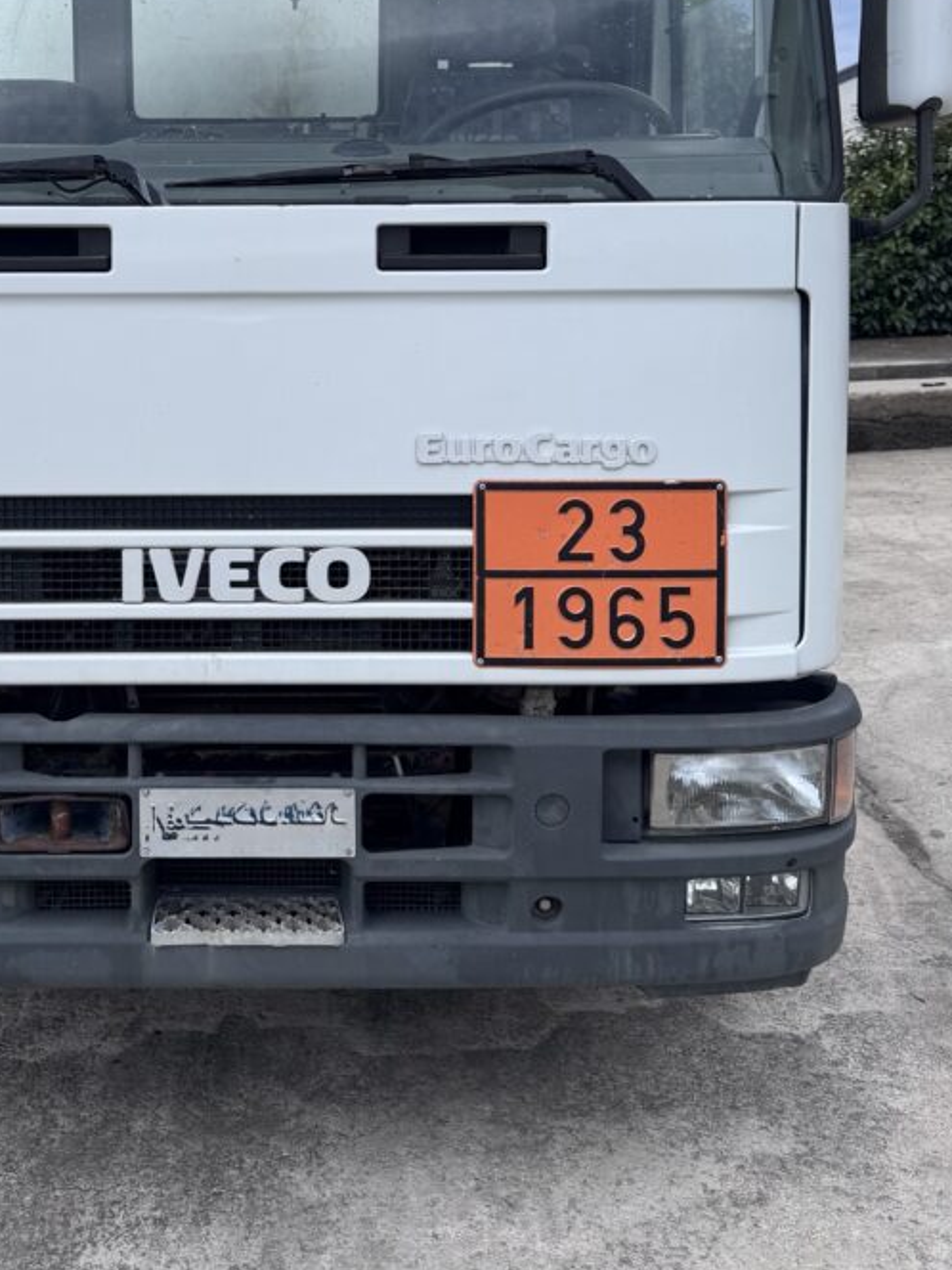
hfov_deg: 37.9
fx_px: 1357
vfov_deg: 48.5
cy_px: 340
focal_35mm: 37
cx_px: 262
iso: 80
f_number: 1.78
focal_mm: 6.76
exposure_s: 1/1980
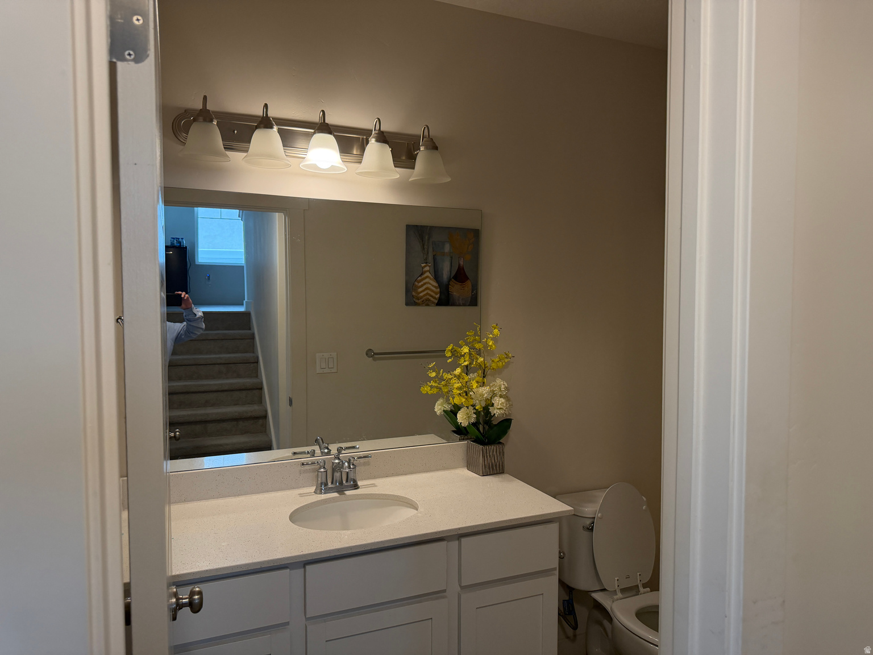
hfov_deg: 71.6
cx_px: 436
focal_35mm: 24
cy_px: 328
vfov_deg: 56.8
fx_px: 605
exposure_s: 1/153
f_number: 1.78
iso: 200
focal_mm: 6.76
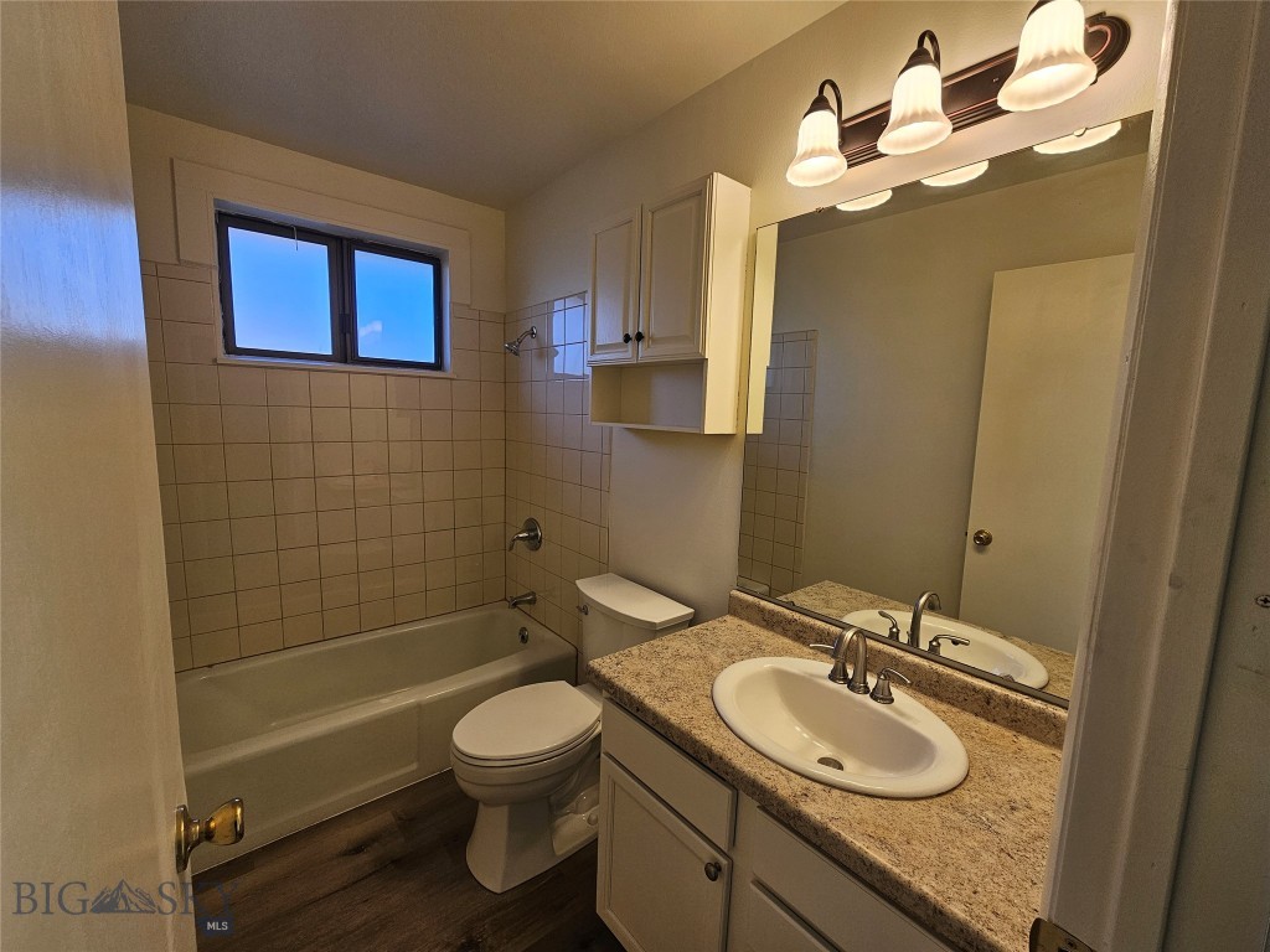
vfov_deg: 89.9
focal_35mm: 13
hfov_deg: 106.2
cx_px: 635
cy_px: 476
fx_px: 477
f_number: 2.2
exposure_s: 1/120
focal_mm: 2.2
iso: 64
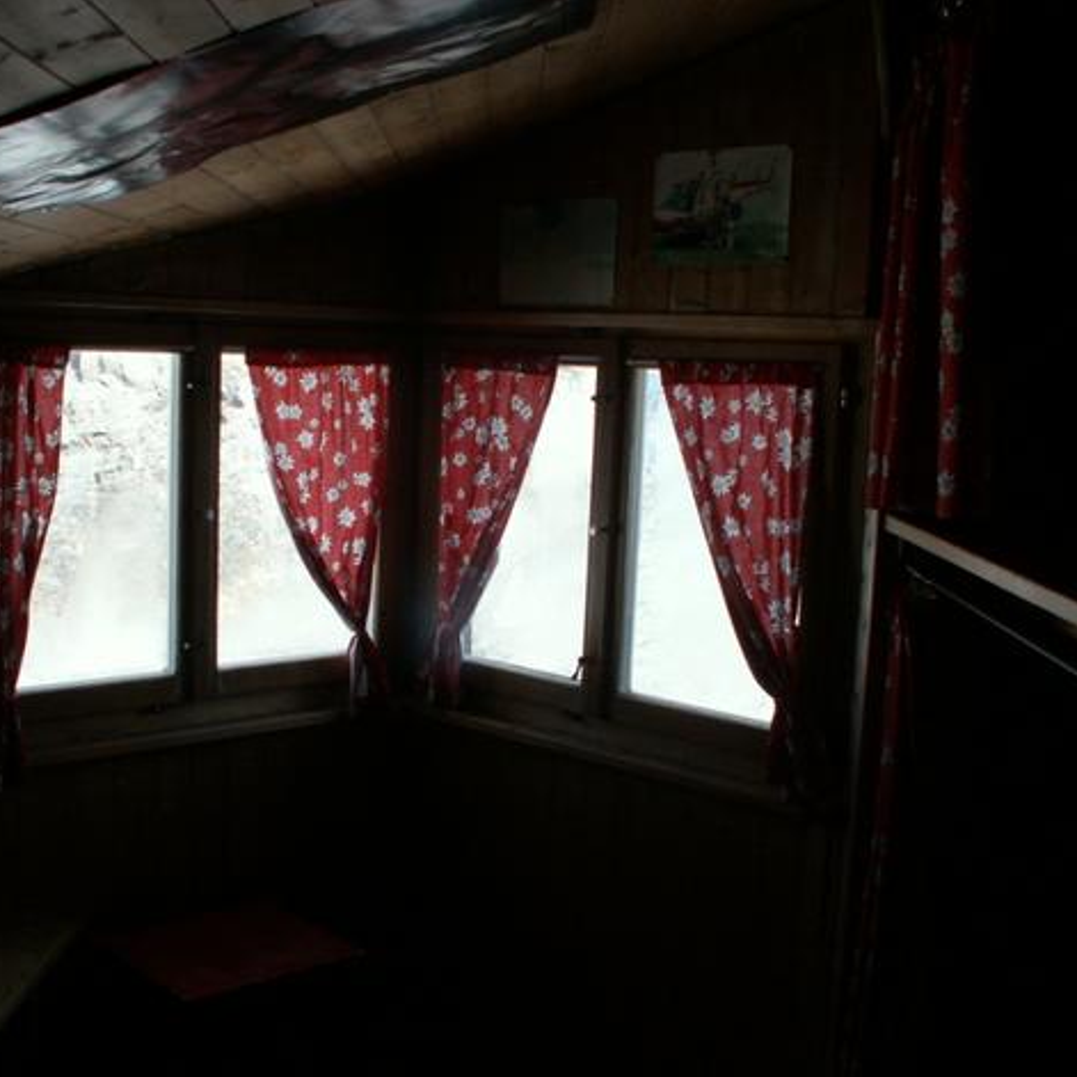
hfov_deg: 39.9
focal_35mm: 42
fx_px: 1478
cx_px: 460
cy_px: 547
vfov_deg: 40.0
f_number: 4.5
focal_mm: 5.86
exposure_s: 1/100
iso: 50
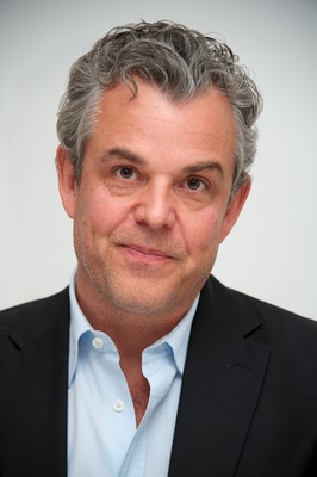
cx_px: 158
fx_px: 2646
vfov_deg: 10.3
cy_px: 238
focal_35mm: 200
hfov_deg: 6.9
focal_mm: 200
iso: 400
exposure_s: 1/60
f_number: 5.6
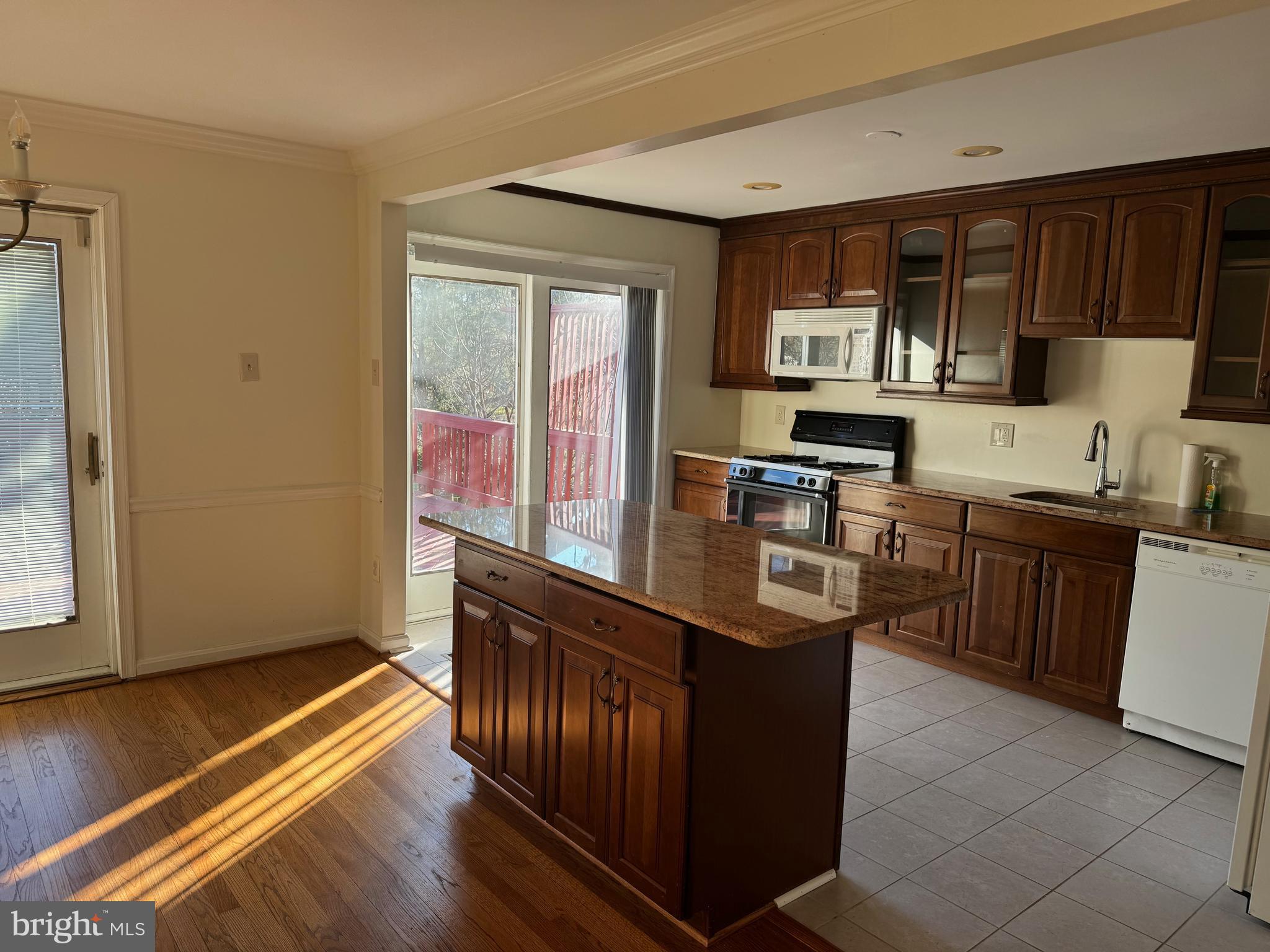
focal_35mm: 24
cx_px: 635
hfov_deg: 71.6
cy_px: 476
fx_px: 881
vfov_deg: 56.8
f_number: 1.78
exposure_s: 1/121
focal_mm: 6.76
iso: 50
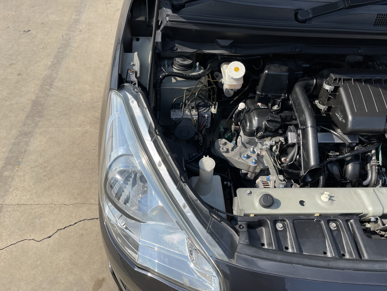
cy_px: 146
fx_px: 279
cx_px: 194
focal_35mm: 25
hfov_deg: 69.4
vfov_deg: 54.9
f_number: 1.6
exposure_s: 1/3922
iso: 32
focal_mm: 5.1
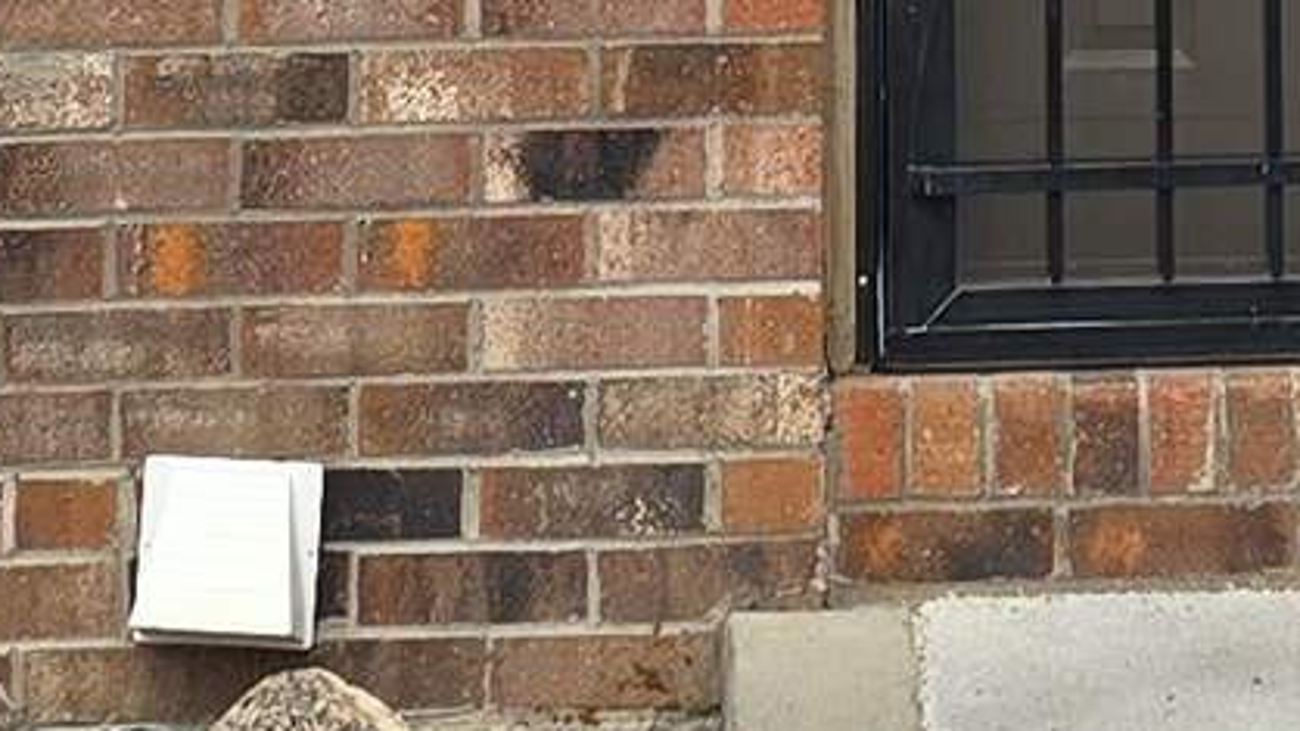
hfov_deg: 11.6
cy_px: -2065
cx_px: 1101
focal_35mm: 184
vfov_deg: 5.8
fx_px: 6342
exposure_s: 1/593
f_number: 1.7
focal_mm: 6.3
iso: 12
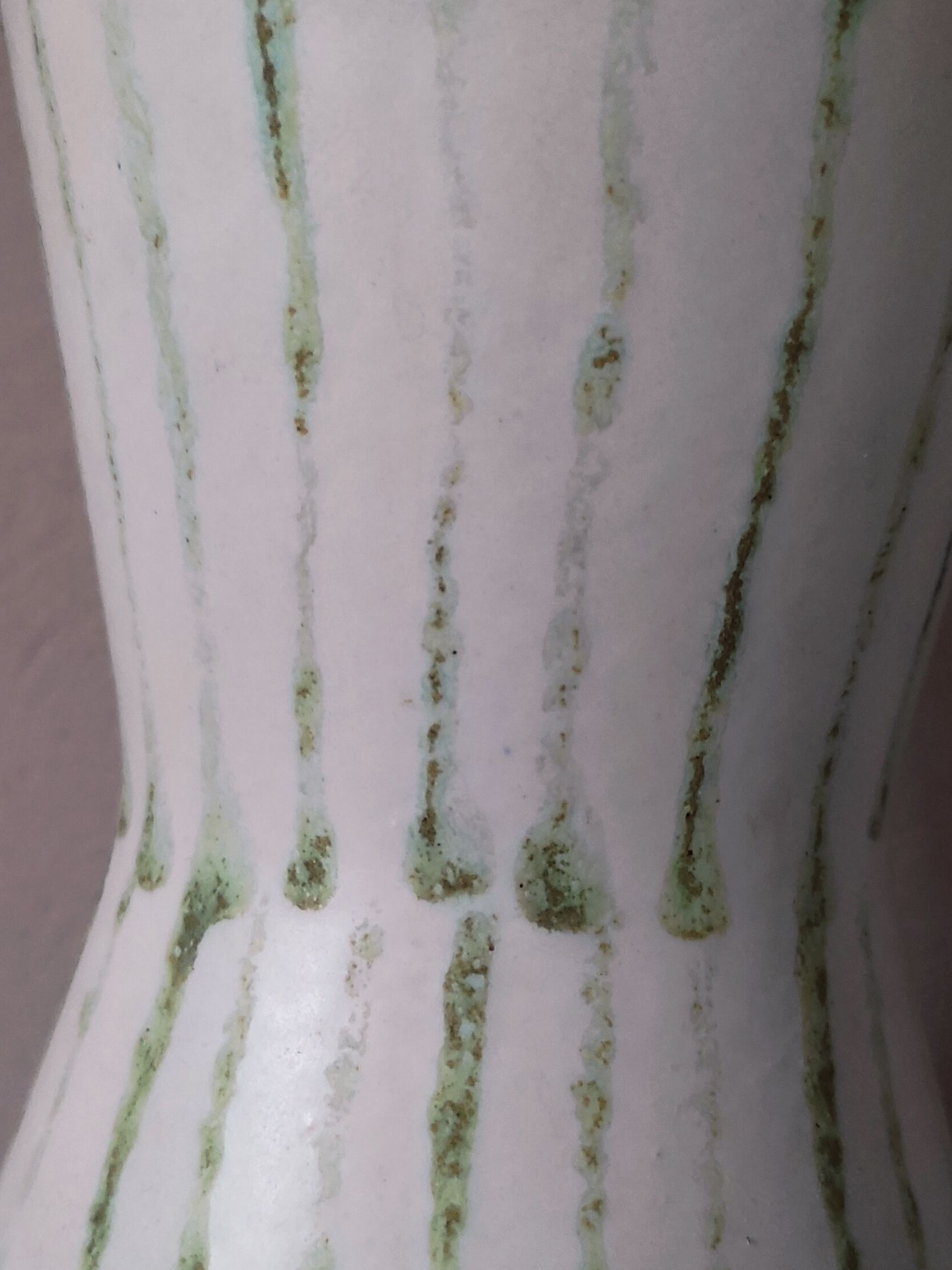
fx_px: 1723
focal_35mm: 47
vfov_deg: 40.4
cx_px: 487
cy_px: 709
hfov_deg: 30.9
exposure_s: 1/17
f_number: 1.79
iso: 2182
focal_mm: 4.74
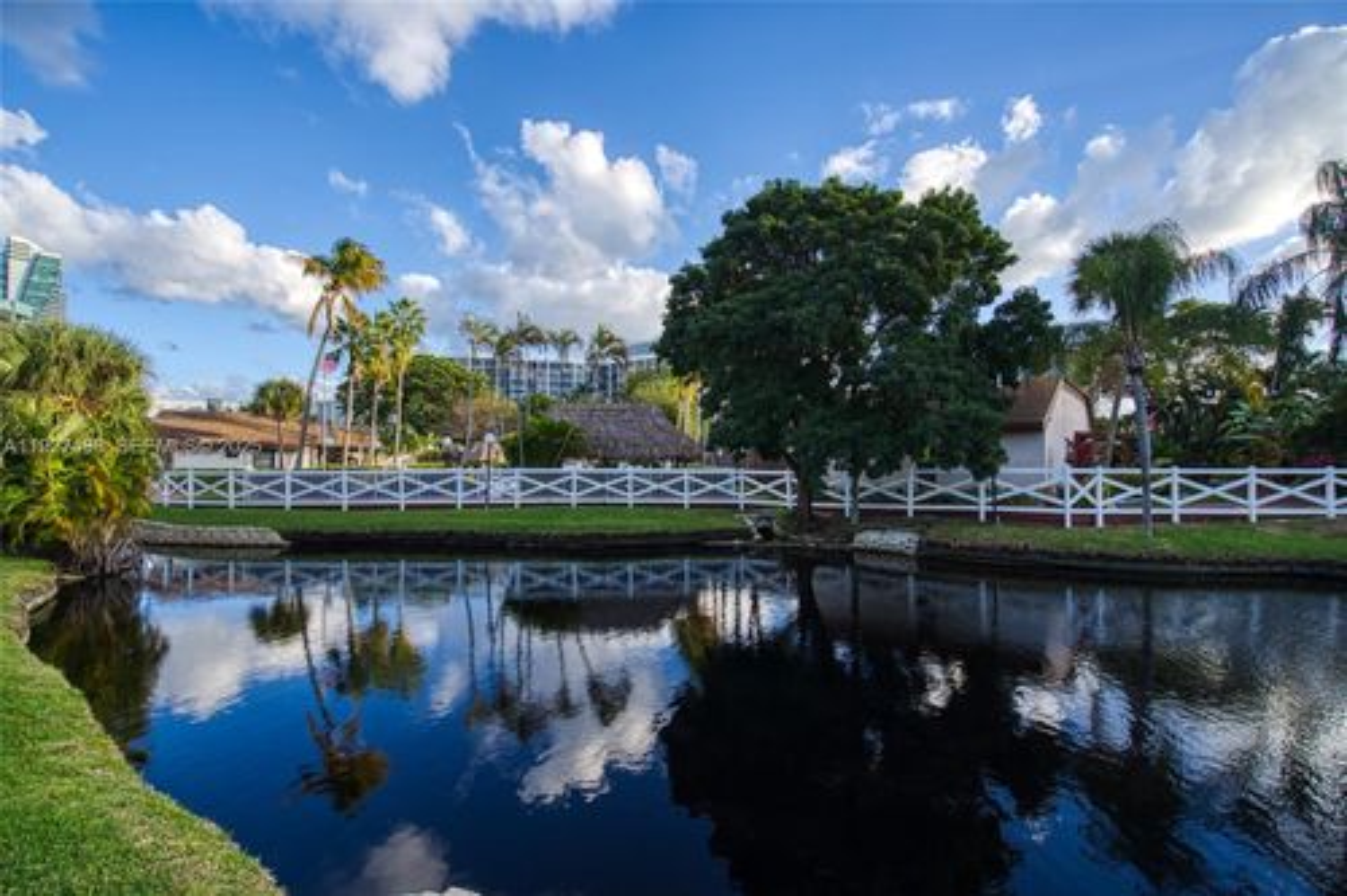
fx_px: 598
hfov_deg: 96.8
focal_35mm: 16
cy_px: 448
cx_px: 674
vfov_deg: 73.7
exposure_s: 1/160
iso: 100
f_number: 7.1
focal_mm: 16
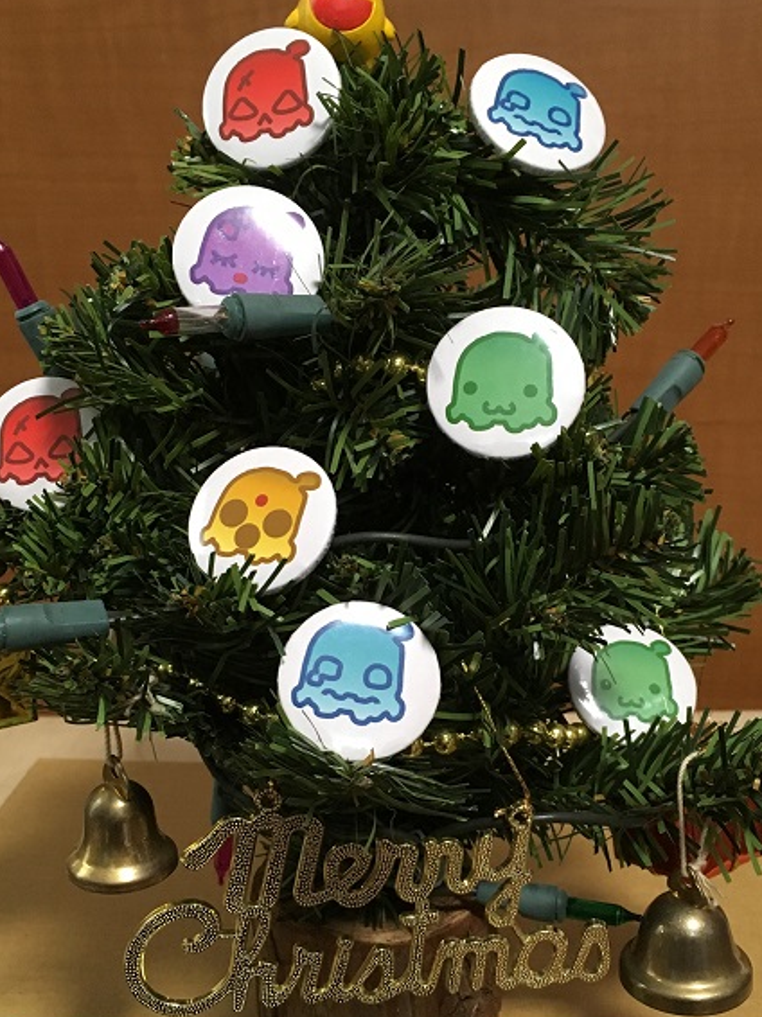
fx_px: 1204
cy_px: 607
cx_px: 392
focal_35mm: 41
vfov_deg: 45.6
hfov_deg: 35.1
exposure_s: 1/30
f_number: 2.2
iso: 160
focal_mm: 4.15
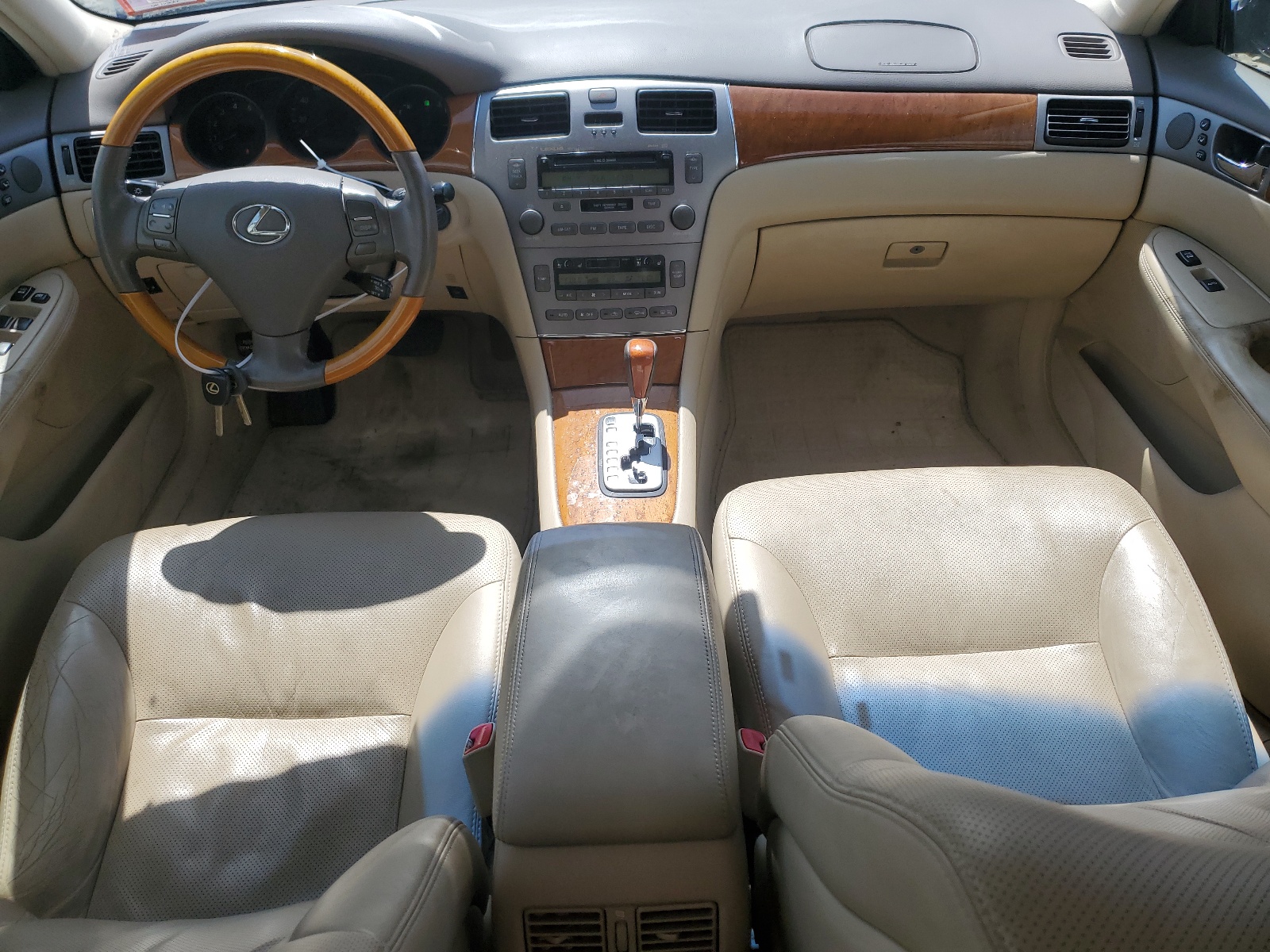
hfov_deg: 67.3
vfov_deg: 53.1
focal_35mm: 26
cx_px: 635
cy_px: 476
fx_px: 954
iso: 50
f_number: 1.5
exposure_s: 1/2000
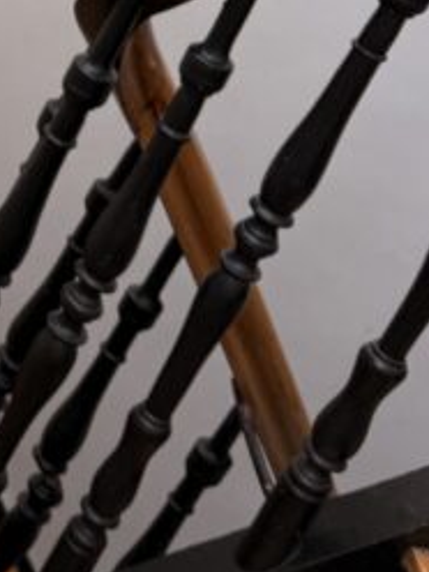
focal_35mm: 93
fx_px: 1537
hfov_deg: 14.2
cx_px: -328
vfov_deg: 19.3
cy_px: -194
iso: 100
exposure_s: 1/121
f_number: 1.78
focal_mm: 6.76
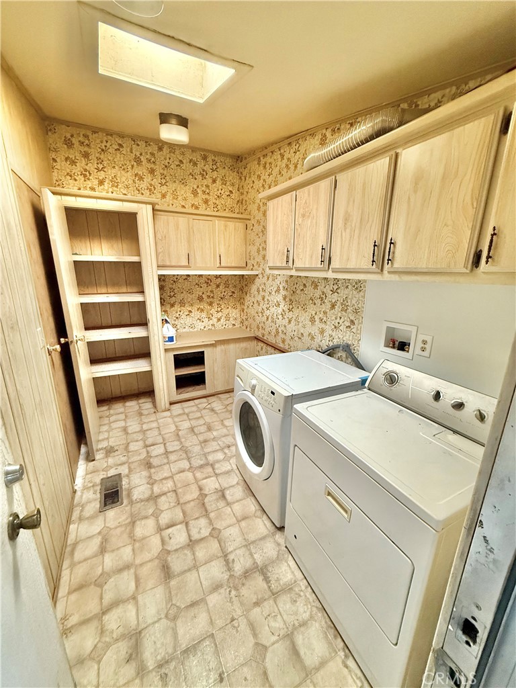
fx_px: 278
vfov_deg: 102.1
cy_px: 344
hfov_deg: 85.7
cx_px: 258
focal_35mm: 14
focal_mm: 2.22
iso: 640
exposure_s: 1/60
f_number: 2.2
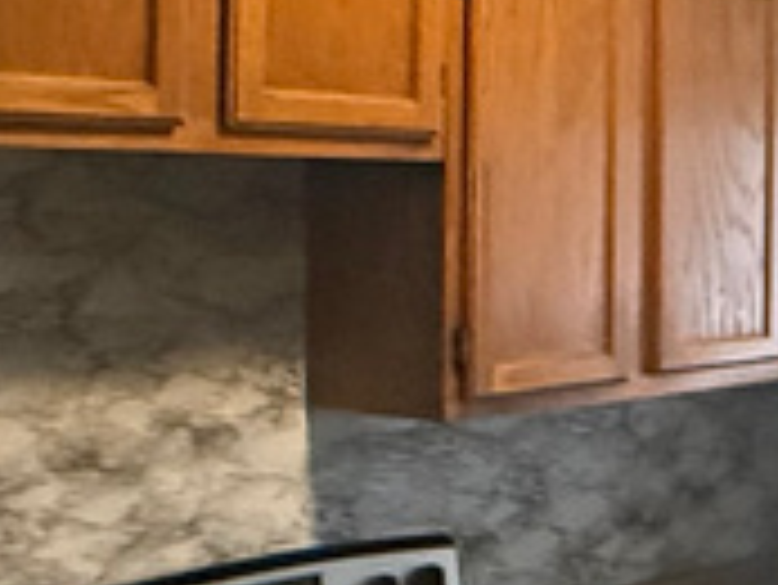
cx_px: 1214
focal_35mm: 83
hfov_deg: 19.9
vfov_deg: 17.8
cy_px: 256
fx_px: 1867
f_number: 2.2
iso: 640
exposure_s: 1/120
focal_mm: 2.22
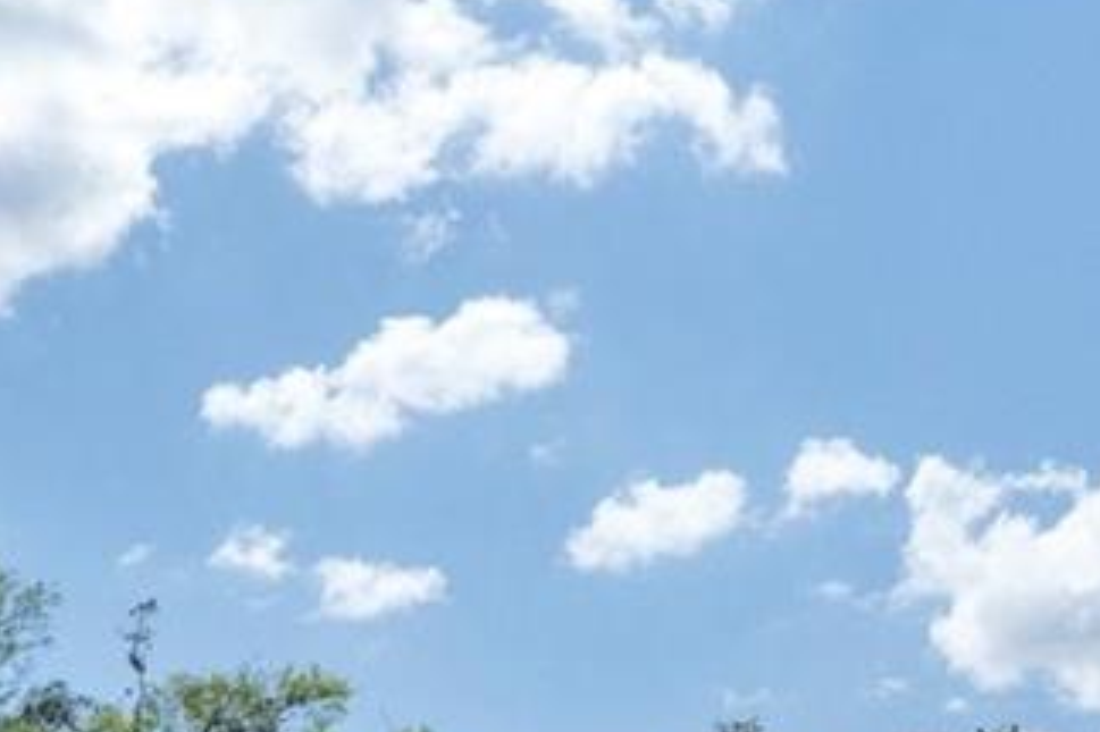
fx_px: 2946
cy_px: 1440
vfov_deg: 12.5
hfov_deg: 21.0
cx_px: 266
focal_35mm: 96
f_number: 8
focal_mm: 13
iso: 800
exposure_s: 1/1000
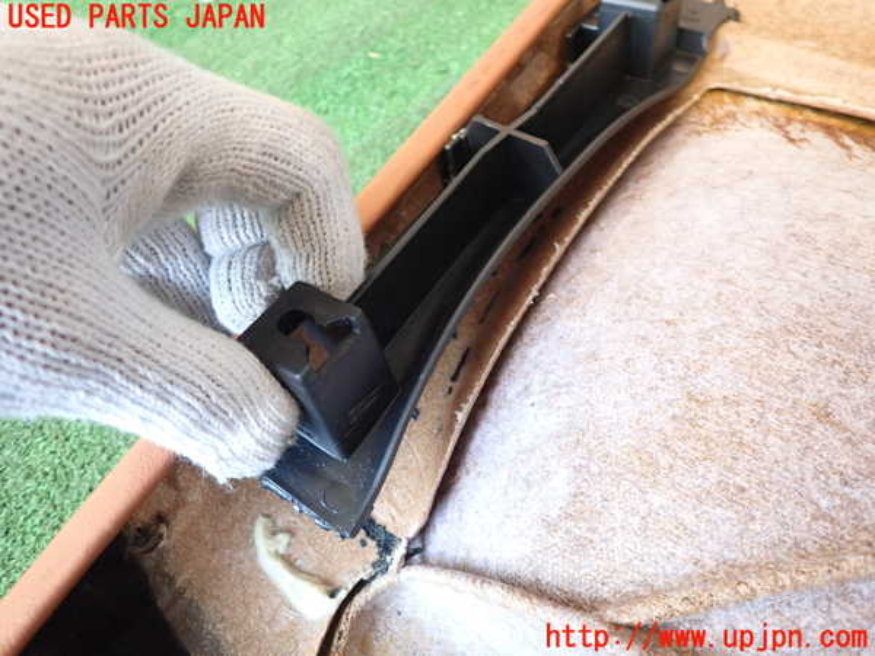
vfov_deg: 54.9
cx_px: 438
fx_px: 632
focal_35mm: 25
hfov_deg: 69.4
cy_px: 328
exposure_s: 1/30
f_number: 2
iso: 320
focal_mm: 4.5
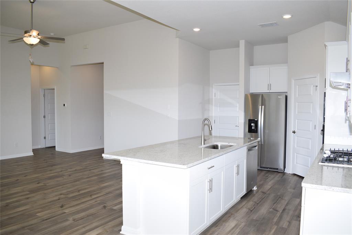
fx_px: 264
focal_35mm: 27
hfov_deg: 67.4
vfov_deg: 47.9
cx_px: 176
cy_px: 118
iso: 400
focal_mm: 18
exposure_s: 1/125
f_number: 5.6
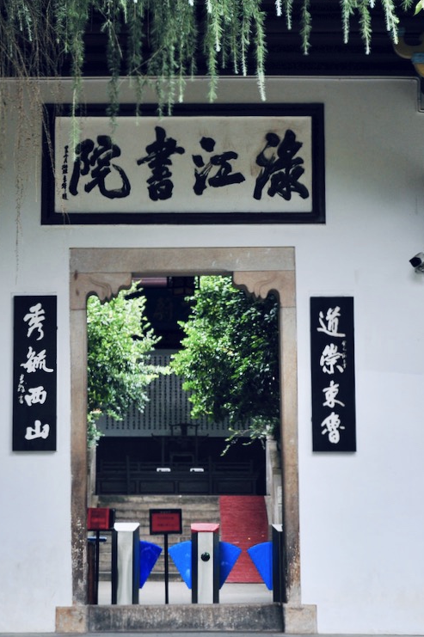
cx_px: 183
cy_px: 271
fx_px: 1681
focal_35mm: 95
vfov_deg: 21.5
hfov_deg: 14.4
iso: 640
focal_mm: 55
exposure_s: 1/80
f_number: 4.5
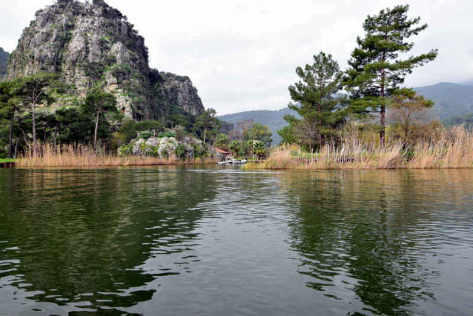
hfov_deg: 73.7
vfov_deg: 53.2
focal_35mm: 24
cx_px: 236
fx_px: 315
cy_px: 158
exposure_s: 1/200
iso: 400
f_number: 10
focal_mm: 16
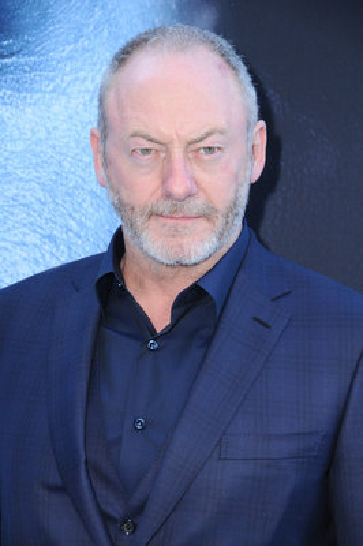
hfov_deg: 11.1
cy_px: 273
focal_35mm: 123
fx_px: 1863
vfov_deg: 16.7
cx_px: 182
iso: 800
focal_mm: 82
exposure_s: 1/200
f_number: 7.1
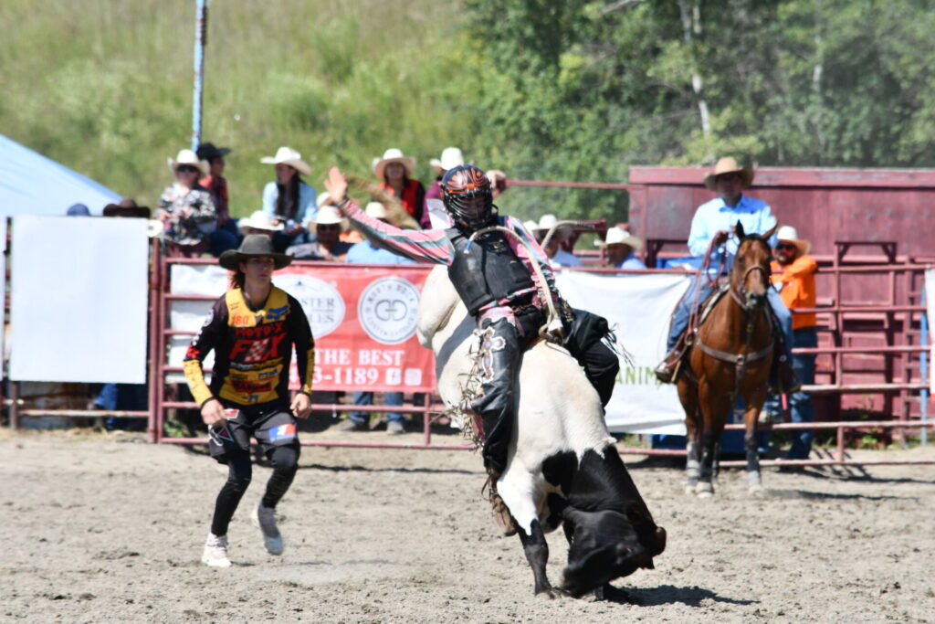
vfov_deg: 3.5
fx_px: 10130
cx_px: 468
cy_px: 312
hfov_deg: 5.3
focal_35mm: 390
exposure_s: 1/250
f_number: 8
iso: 100
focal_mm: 260
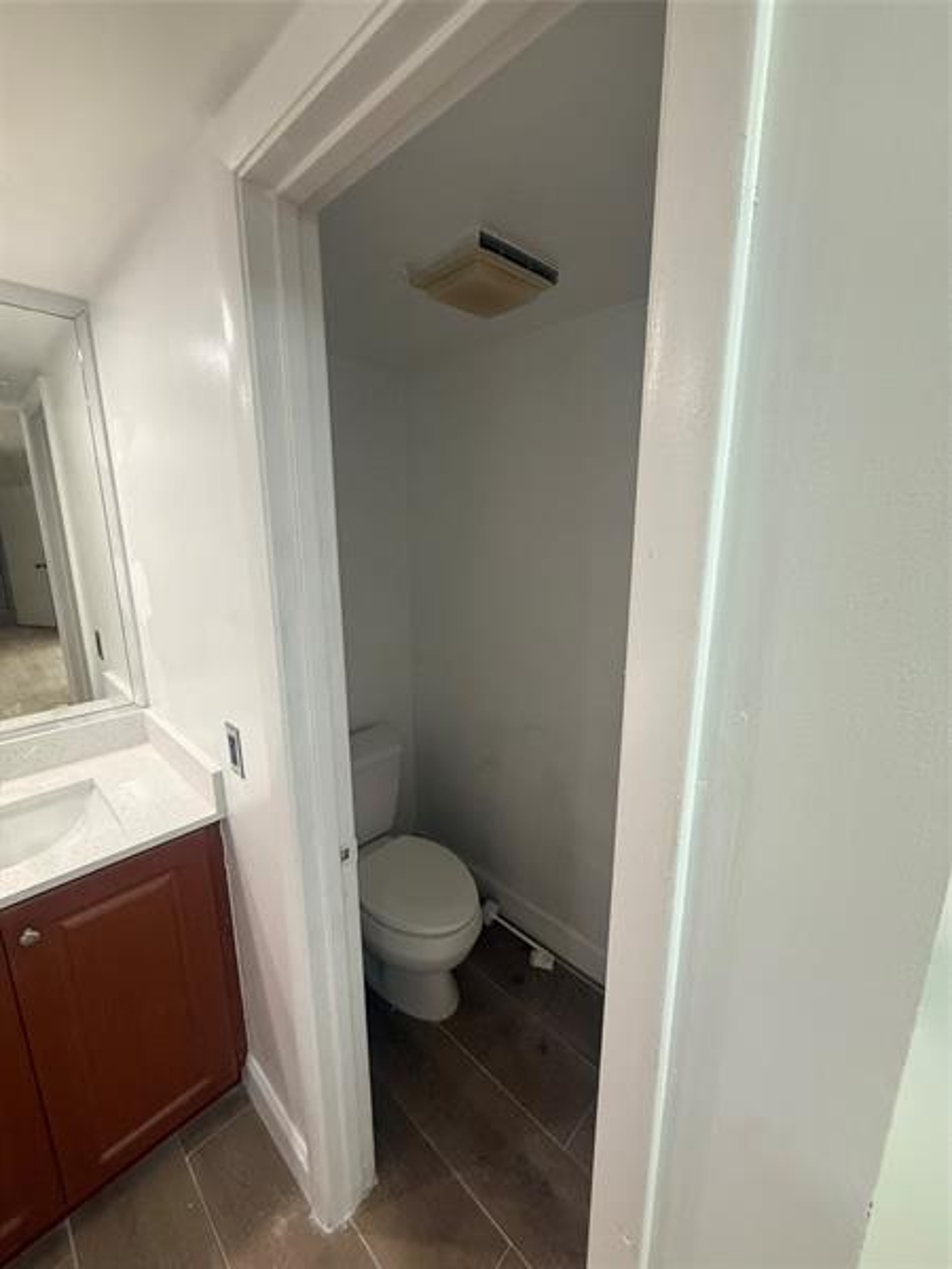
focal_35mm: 14
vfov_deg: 102.1
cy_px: 634
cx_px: 476
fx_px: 513
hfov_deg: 85.7
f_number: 2.2
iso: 320
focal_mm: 2.22
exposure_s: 1/120
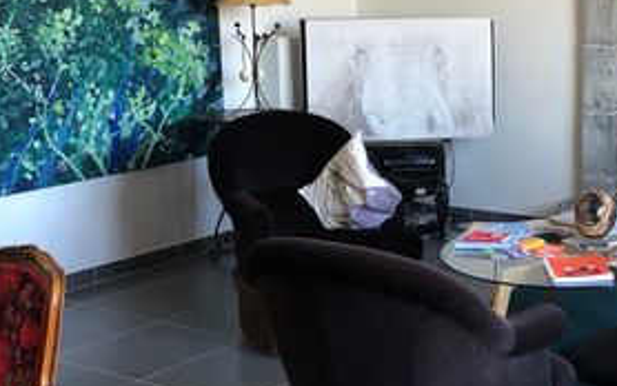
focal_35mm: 64
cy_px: 118
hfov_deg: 30.0
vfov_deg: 20.2
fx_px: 1077
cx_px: 606
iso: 40
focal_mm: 3.99
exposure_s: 1/15
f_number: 1.8
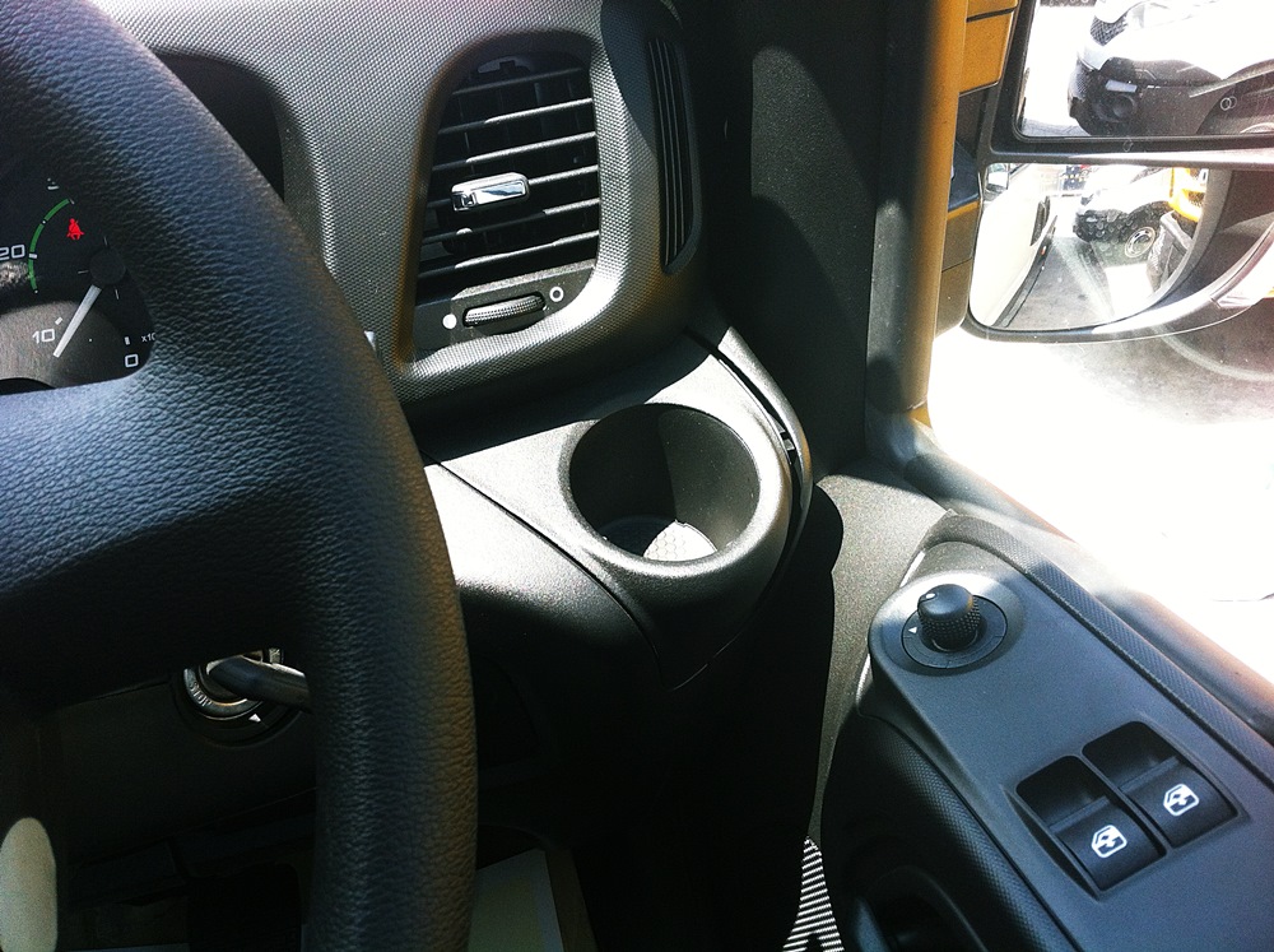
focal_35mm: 35
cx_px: 637
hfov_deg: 52.7
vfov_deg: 40.6
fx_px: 1286
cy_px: 476
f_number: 2.8
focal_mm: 3.85
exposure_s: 1/120
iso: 100
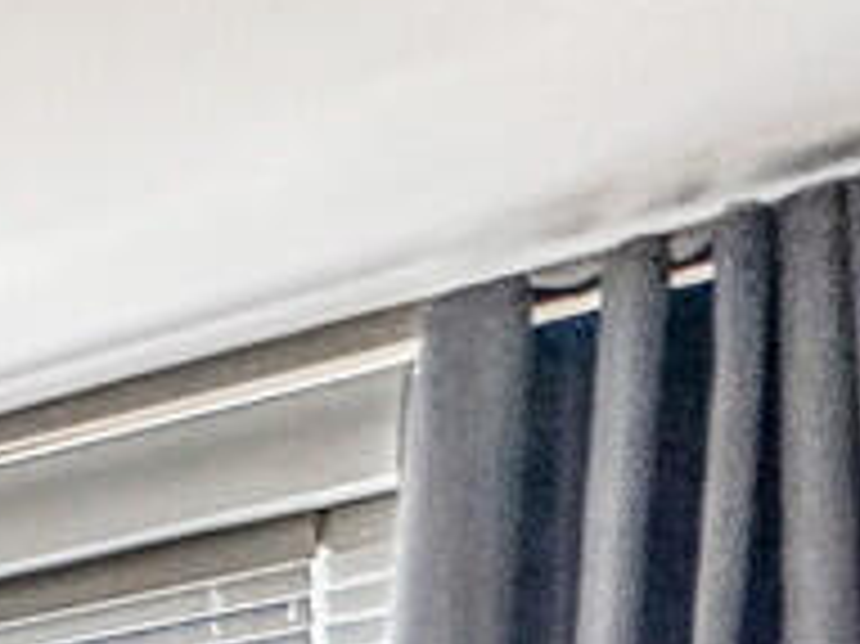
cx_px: -1225
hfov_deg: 14.9
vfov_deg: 13.5
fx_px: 1862
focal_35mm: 75
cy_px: 1599
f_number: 2.2
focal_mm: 2.22
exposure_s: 1/50
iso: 400
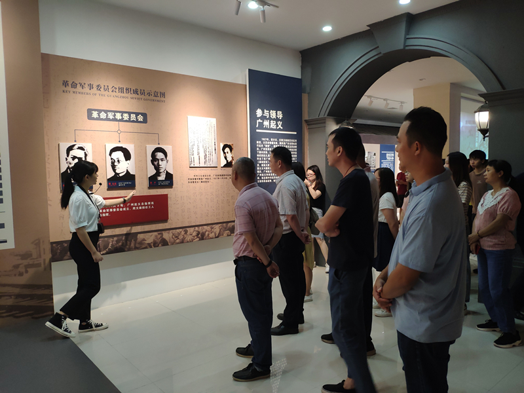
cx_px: 262
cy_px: 196
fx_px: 318
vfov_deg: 63.4
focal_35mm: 21
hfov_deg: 79.0
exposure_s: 1/50
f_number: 1.8
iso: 423
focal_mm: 4.22
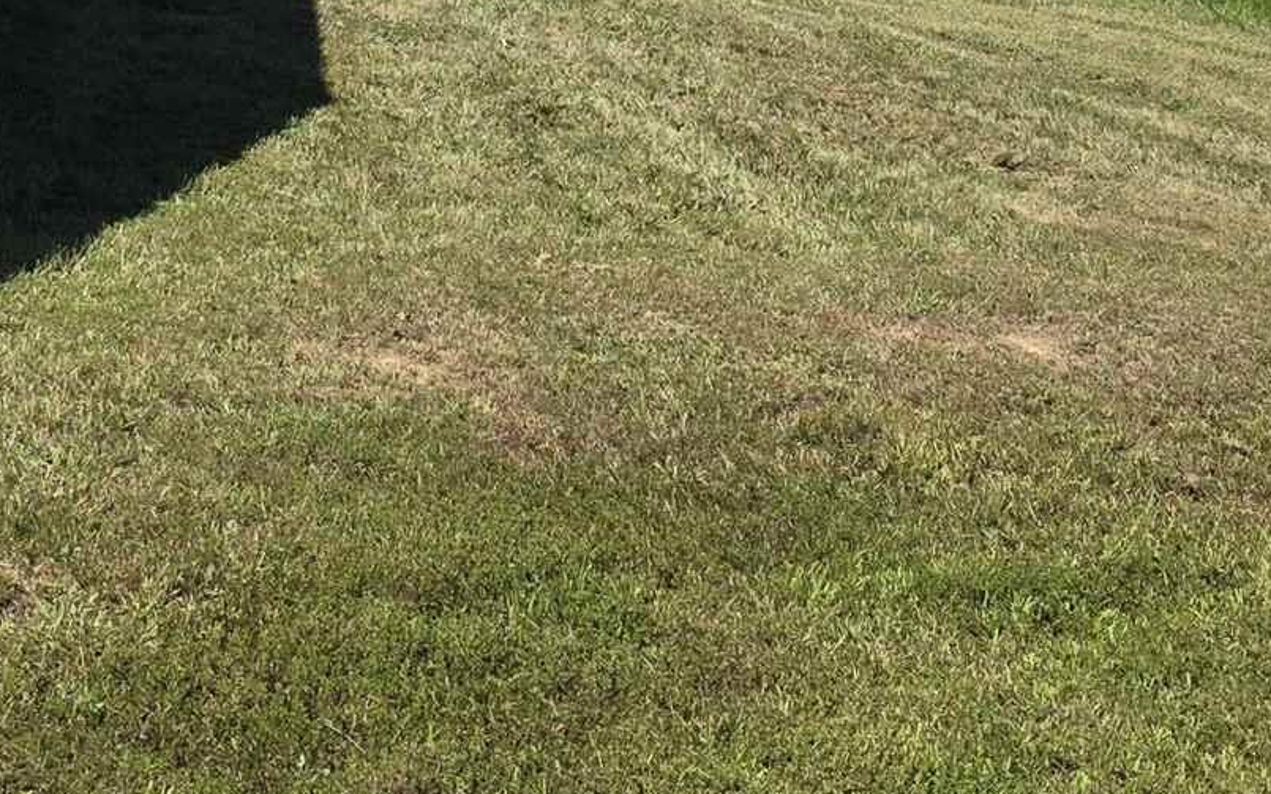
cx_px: 595
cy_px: -369
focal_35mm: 93
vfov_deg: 13.3
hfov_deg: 22.3
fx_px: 3221
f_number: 1.7
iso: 80
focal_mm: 6.3
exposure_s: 1/5296
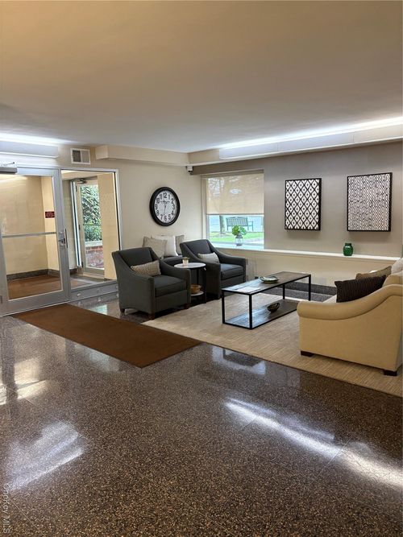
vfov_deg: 67.3
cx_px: 202
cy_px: 268
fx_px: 404
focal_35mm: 26
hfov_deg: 53.0
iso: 250
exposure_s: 1/60
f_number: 1.6
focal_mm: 5.96
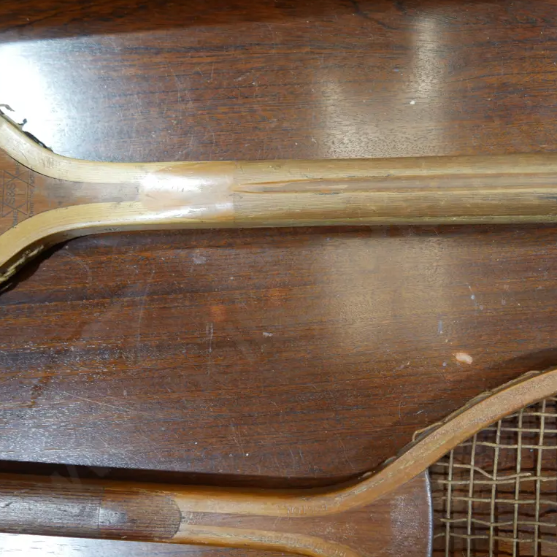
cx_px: 340
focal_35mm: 38
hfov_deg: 43.6
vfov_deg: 43.9
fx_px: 692
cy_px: 277
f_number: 3.6
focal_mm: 16
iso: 400
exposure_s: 1/60
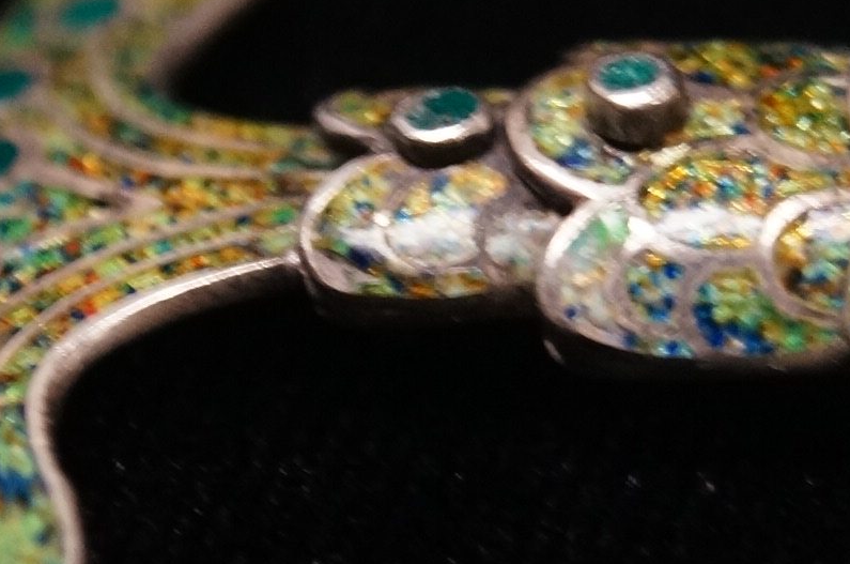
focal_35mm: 231
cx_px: 674
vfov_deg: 5.9
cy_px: 159
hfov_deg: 8.9
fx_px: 5444
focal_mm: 50
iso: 1600
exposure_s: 1/80
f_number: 5.6
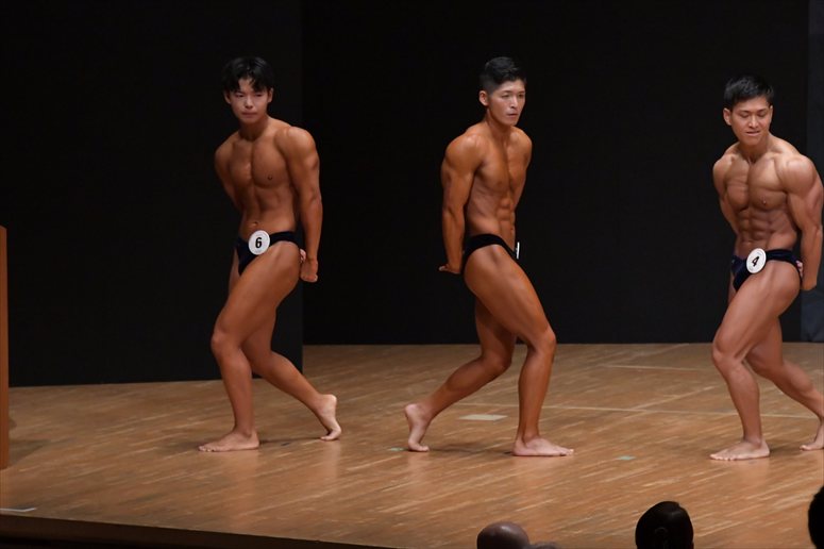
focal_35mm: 270
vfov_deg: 5.1
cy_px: 274
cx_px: 412
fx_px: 6177
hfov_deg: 7.6
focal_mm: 180
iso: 6400
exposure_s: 1/400
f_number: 5.6
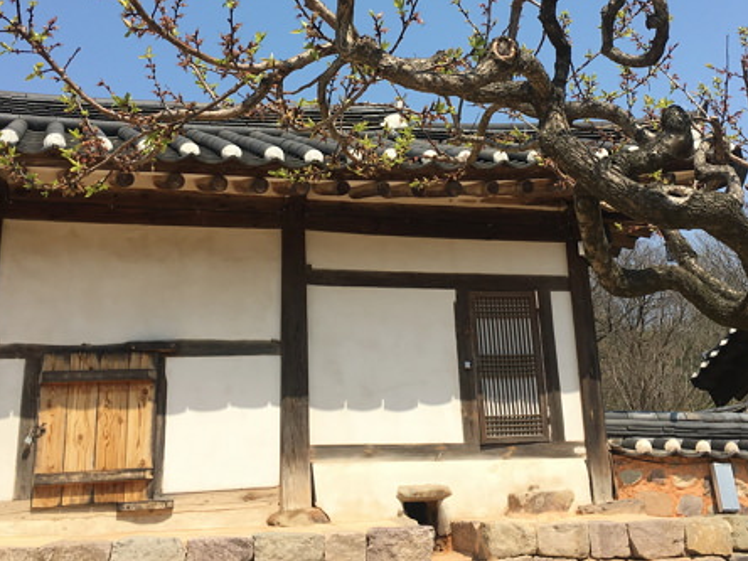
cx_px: 404
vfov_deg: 30.3
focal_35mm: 47
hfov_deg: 40.4
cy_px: 126
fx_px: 1016
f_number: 2.2
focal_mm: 4.15
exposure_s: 1/1399
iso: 25
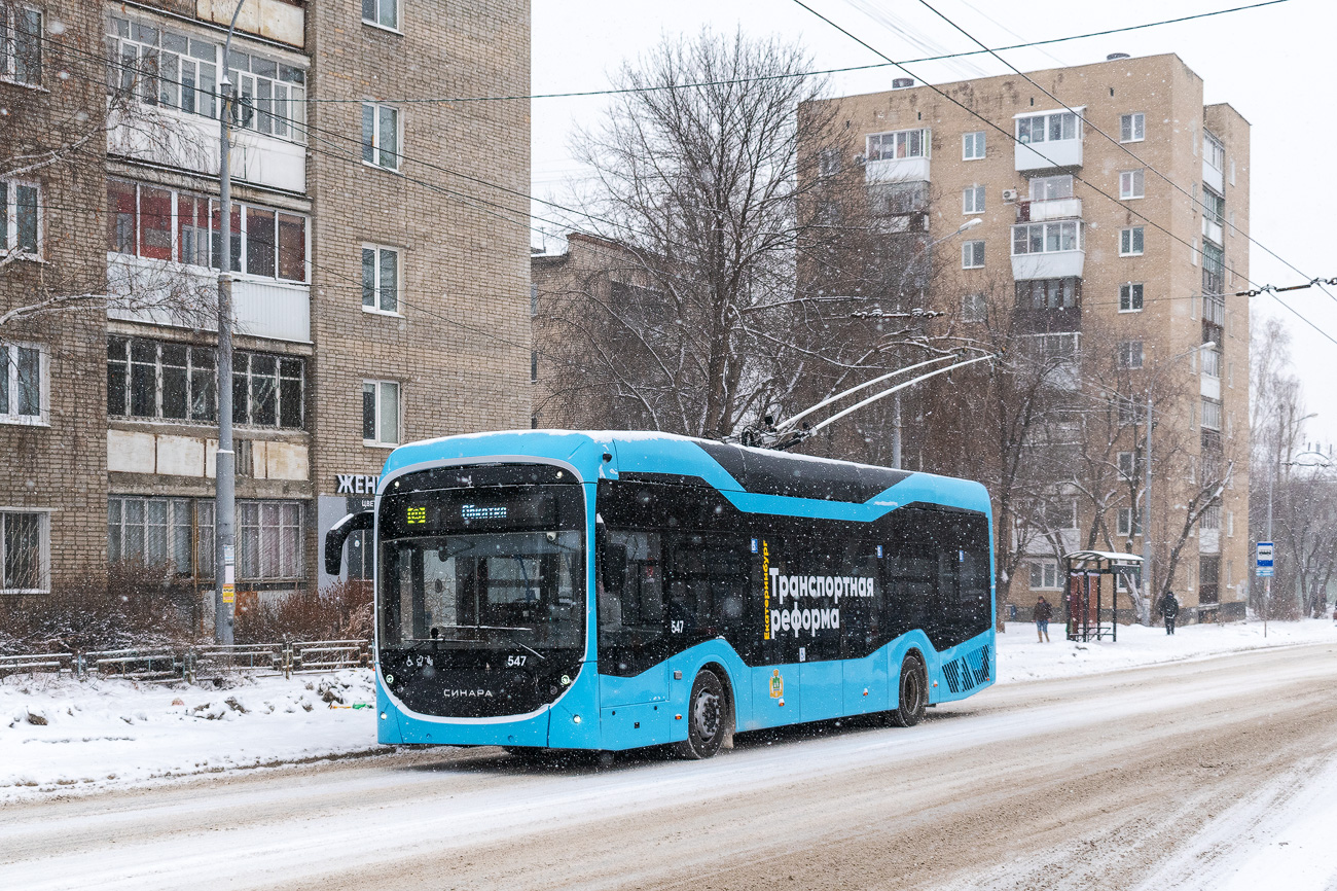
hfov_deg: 46.4
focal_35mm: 42
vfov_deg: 31.9
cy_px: 446
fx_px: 1559
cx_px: 668
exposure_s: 1/1600
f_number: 6.3
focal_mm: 28
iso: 400
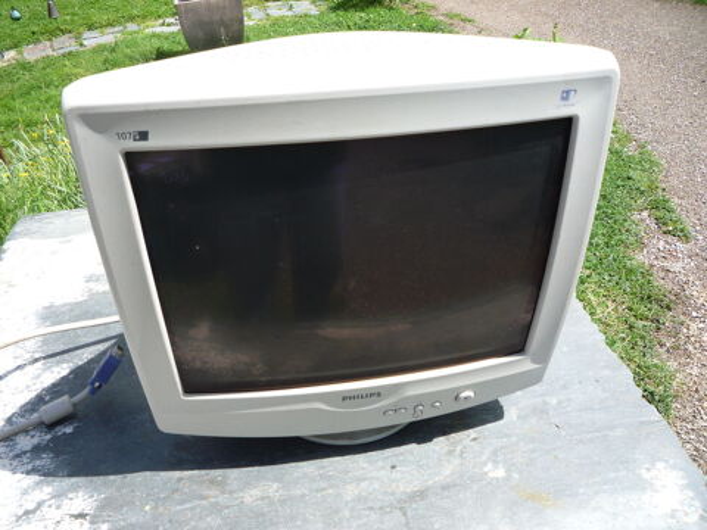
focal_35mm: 30
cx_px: 354
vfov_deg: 46.8
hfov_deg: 60.0
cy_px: 265
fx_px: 613
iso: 100
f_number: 4
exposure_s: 1/400
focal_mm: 5.2
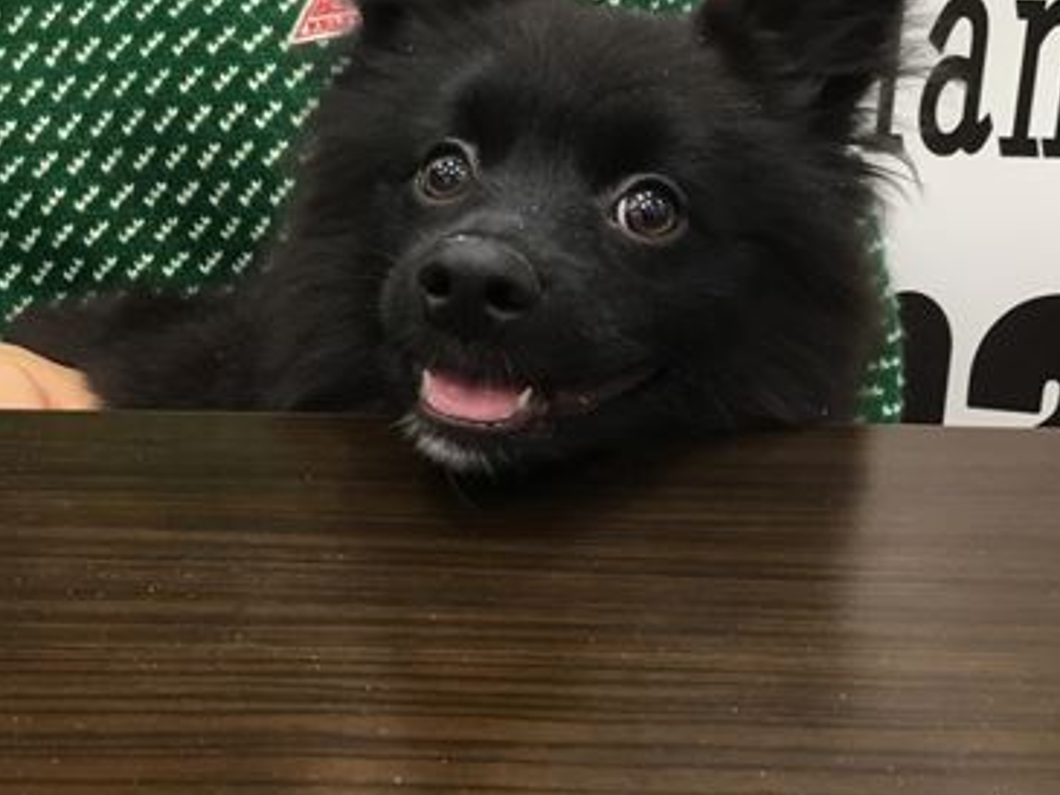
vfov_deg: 28.4
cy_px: 255
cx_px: 494
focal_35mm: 51
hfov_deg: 37.5
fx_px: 1562
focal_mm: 3.3
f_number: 2.4
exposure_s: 1/30
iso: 80
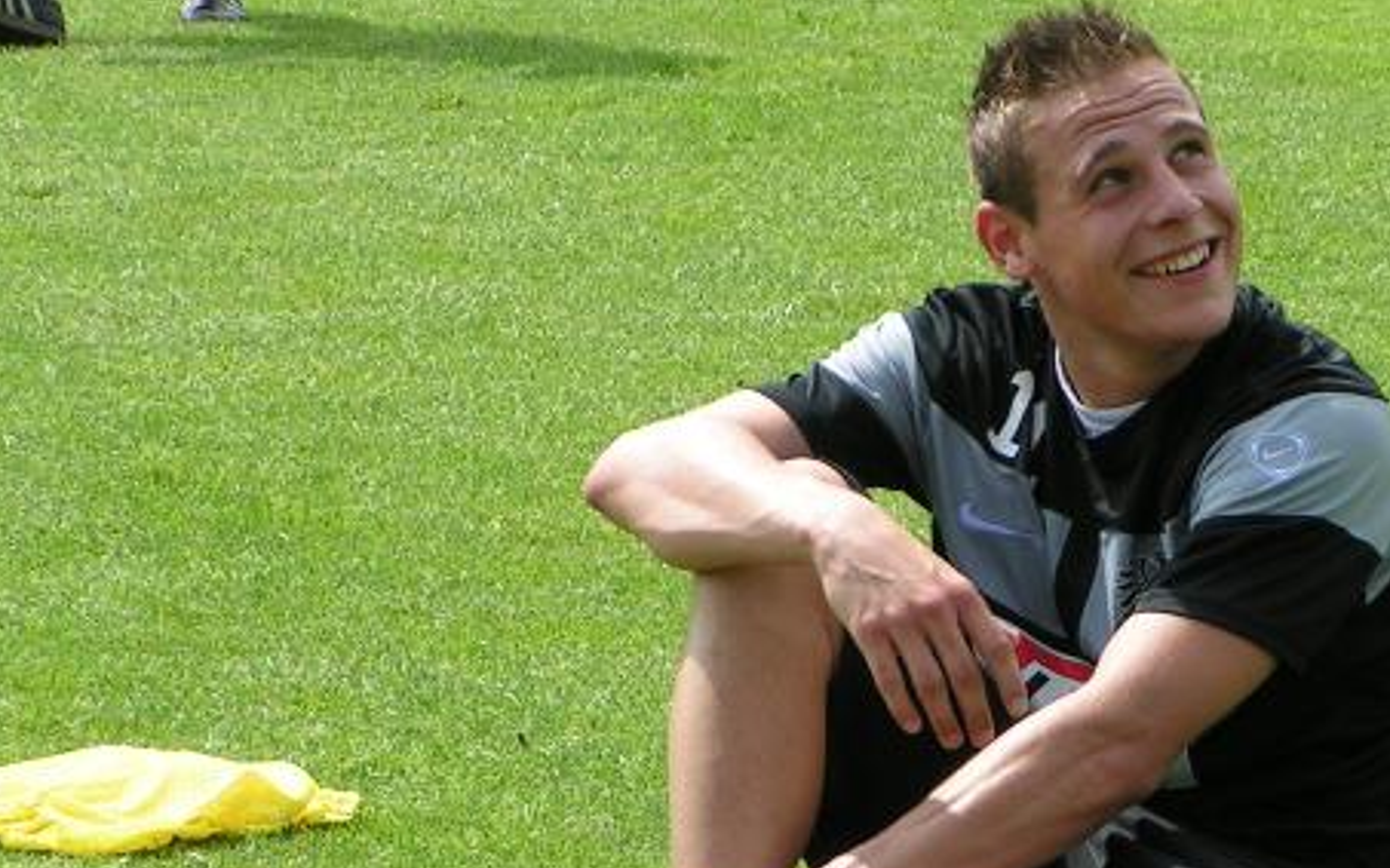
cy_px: 595
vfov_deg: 3.9
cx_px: 1056
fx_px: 12765
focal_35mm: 337
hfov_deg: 6.2
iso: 50
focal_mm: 27.5
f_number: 5.6
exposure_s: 1/320
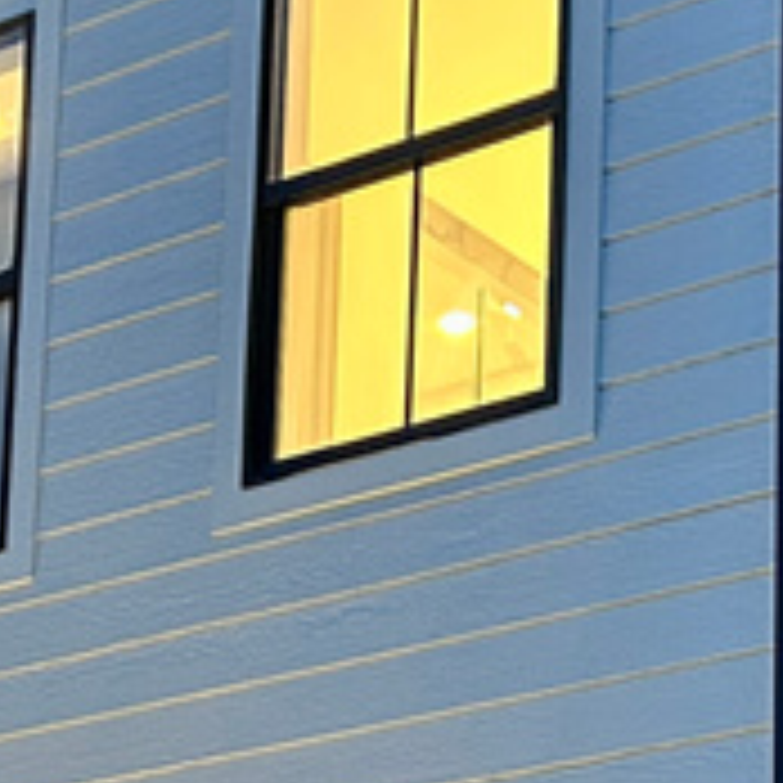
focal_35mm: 135
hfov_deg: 12.8
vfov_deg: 12.4
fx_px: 3455
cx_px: 50
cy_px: 1094
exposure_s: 1/60
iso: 400
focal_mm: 5.7
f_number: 1.5
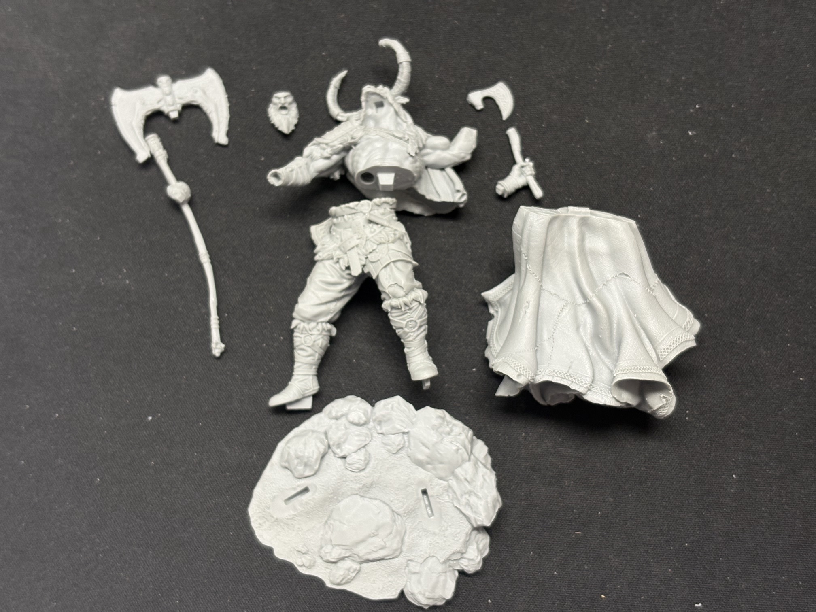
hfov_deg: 36.8
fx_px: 1226
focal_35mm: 52
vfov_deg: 28.0
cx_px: 408
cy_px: 306
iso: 64
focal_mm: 5.96
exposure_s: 1/60
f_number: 1.6
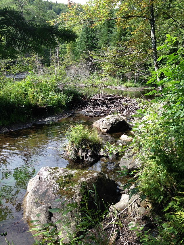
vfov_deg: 55.3
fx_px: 234
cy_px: 122
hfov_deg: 43.0
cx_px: 92
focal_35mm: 33
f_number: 2.4
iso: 50
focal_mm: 4.12
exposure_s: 1/497
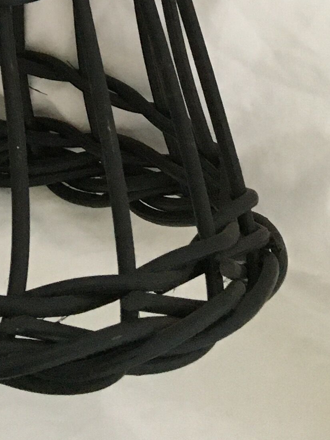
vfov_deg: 15.8
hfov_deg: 13.6
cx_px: -47
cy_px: -349
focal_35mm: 106
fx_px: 1348
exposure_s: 1/20
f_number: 2.2
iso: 200
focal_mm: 4.15
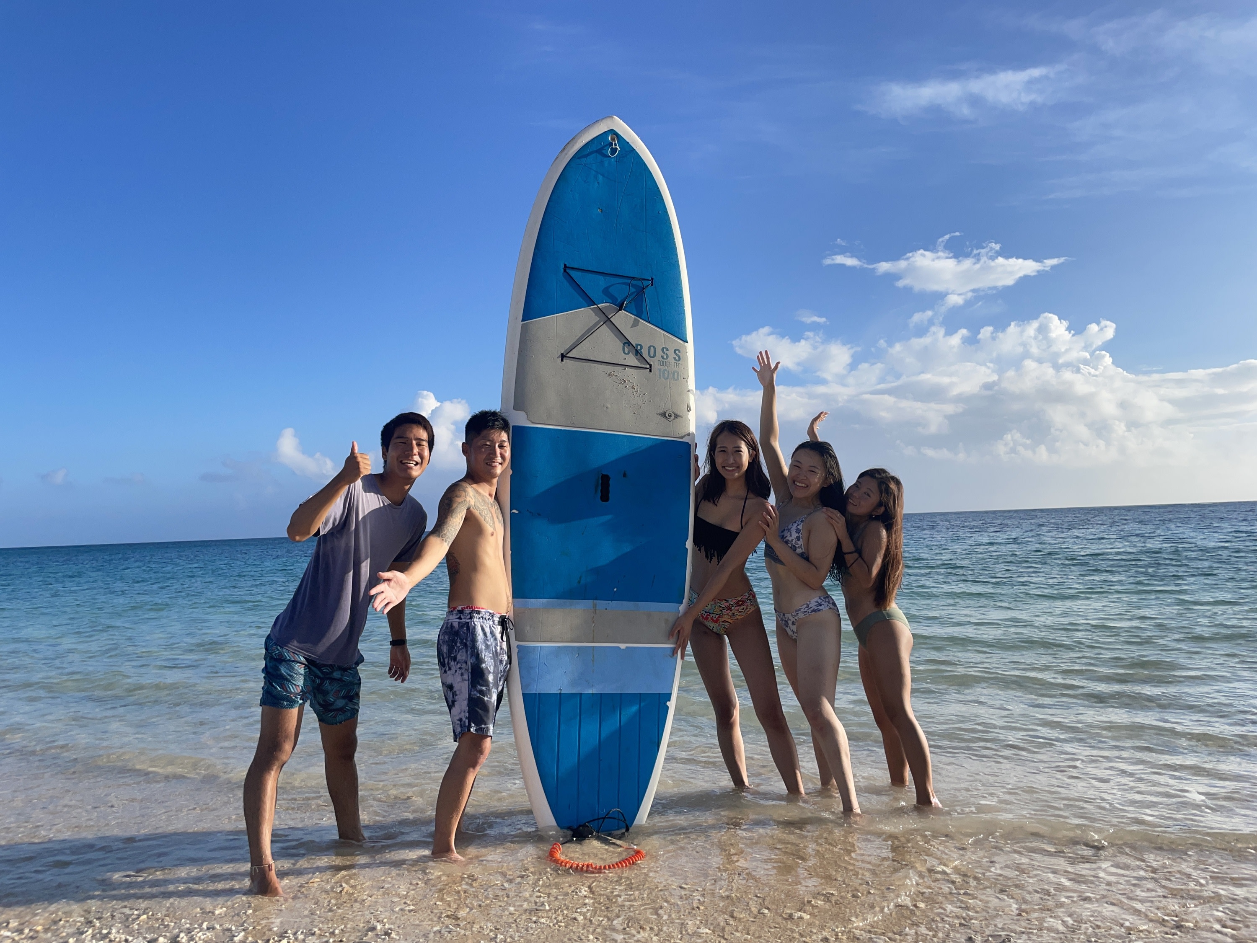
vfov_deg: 53.1
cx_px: 628
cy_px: 472
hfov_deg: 67.3
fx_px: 944
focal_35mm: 26
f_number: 1.6
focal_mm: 4.2
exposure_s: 1/3205
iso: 32
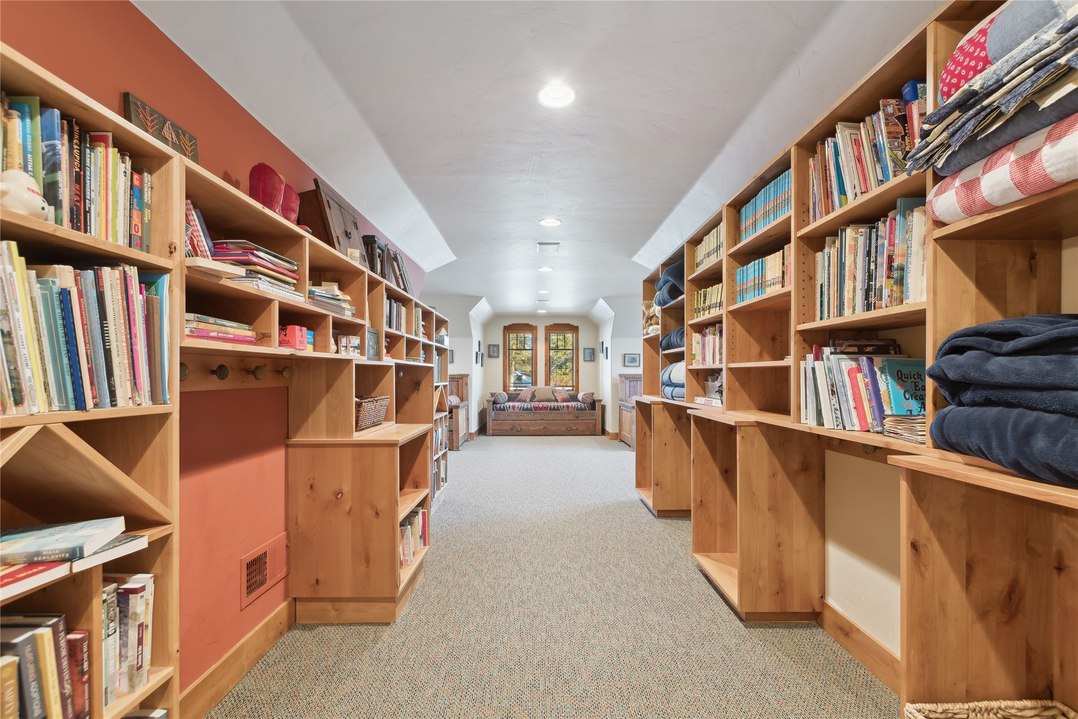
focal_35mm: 15
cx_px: 539
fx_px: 449
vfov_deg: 77.3
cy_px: 360
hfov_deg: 100.4
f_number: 6.3
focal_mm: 10
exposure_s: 1.6
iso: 100
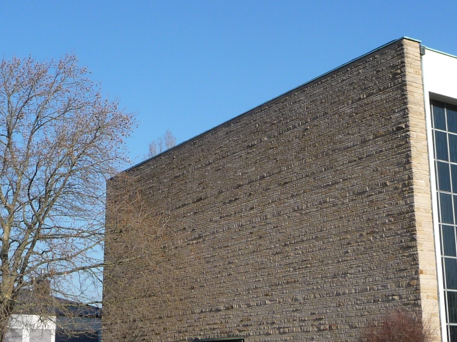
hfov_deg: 32.7
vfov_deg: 24.8
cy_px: 165
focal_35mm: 59
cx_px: 237
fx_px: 779
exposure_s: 1/1000
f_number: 3.3
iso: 100
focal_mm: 4.7
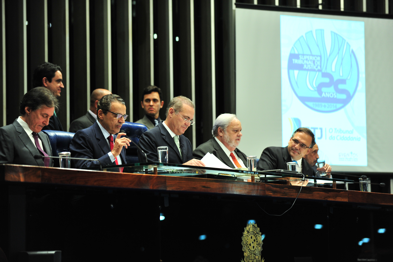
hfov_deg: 15.8
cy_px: 131
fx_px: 1418
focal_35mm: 130
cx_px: 196
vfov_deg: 10.5
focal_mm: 130
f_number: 2.8
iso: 1250
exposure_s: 1/125
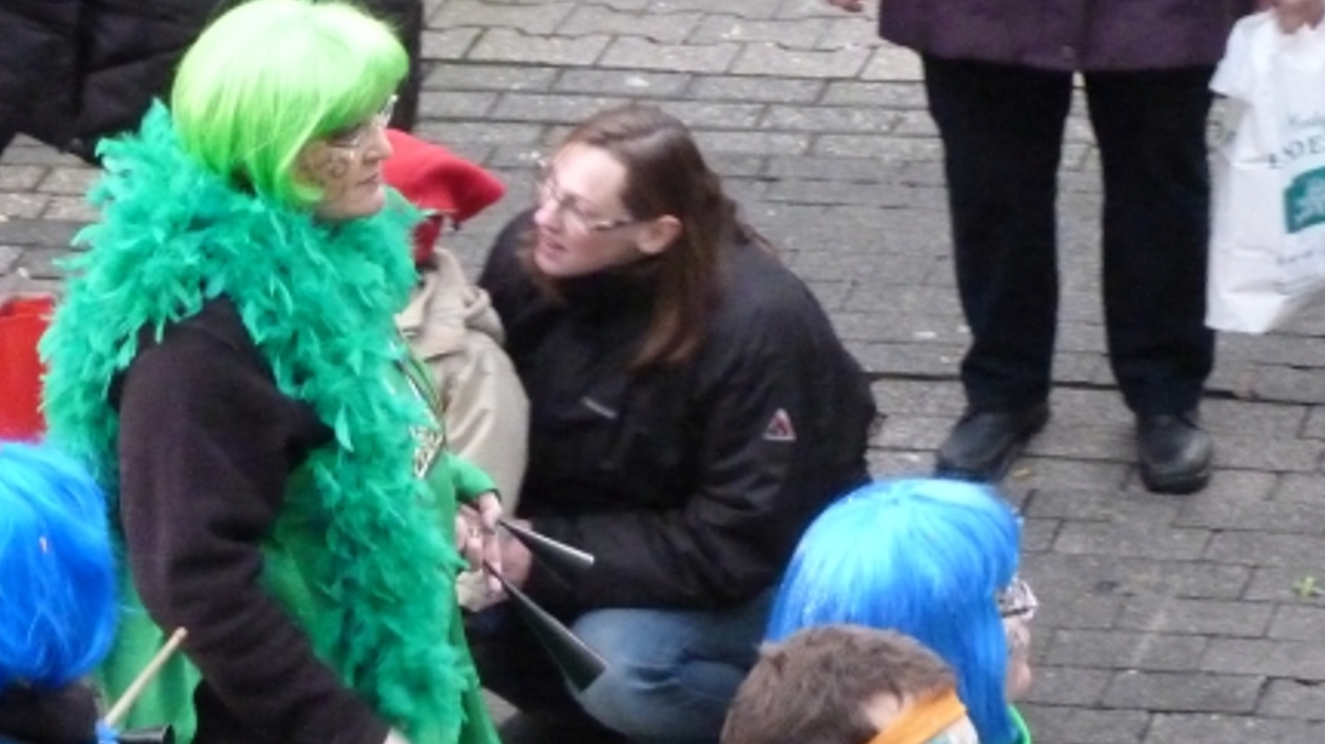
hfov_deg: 7.3
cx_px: 95
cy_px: 915
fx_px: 10395
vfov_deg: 4.1
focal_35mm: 296
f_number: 3.6
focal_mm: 23.5
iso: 800
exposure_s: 1/60
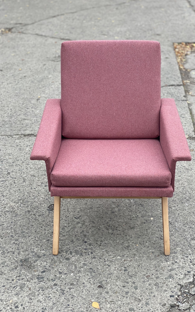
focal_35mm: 56
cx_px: 108
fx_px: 476
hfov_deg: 23.1
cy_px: 154
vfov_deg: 36.3
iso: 32
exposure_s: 1/122
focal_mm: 6
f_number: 2
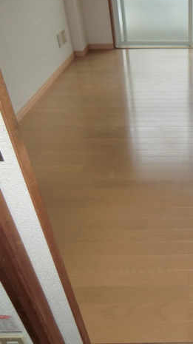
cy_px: 172
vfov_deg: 55.3
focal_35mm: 36
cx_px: 201
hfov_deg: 30.1
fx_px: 328
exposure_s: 1/60
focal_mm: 4.3
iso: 125
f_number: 3.2
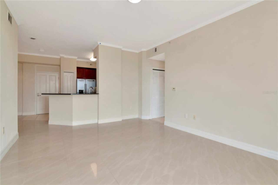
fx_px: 127
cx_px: 139
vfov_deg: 72.0
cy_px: 92
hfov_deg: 95.0
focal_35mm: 16
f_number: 14
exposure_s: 1/20
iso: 1000
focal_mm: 11
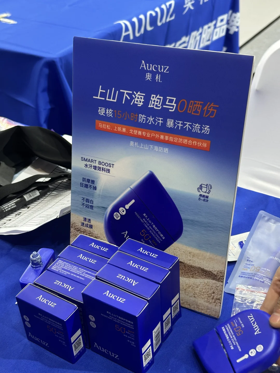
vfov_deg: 39.7
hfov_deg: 30.3
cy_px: 186
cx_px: 140
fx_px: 518
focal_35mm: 48
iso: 125
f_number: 1.78
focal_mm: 6.86
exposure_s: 1/60
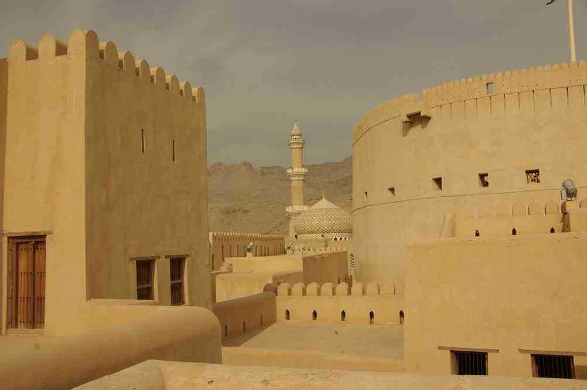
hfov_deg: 54.9
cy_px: 195
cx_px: 294
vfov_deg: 38.1
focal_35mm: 35
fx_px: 564
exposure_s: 1/350
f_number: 8
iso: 100
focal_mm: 23.1
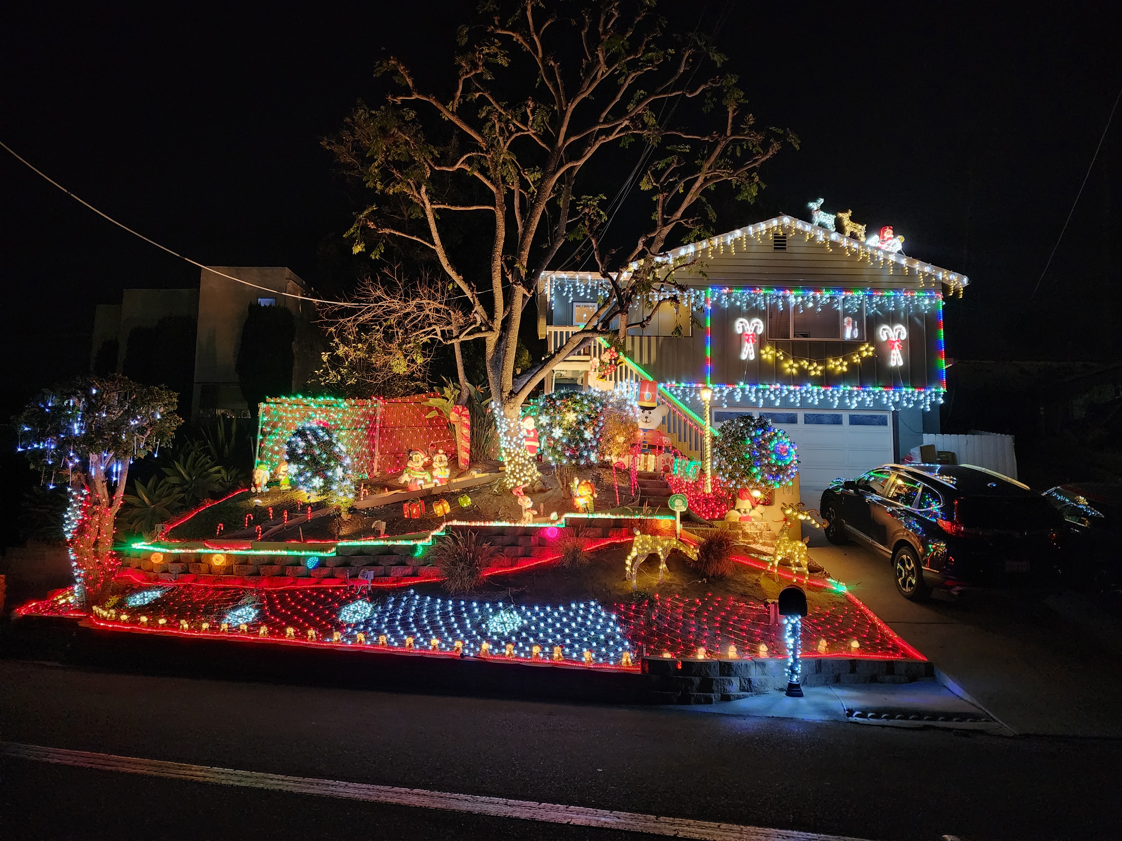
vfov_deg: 58.9
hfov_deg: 73.9
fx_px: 745
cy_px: 420
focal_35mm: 23
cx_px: 561
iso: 640
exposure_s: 1/40
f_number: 1.8
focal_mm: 6.4
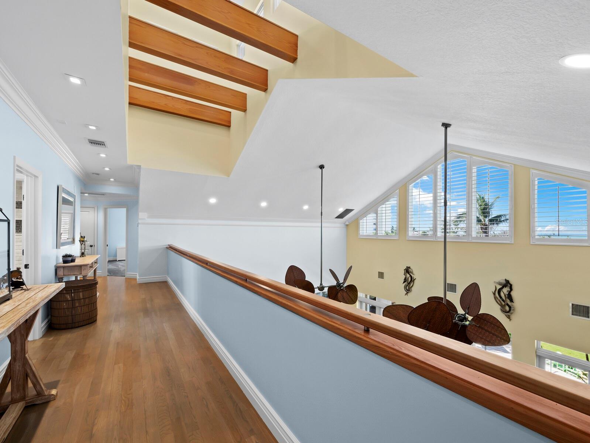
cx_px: 295
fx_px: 239
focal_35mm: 14
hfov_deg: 102.0
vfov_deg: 85.7
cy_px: 222
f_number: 9
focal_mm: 7
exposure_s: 1/6
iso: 400
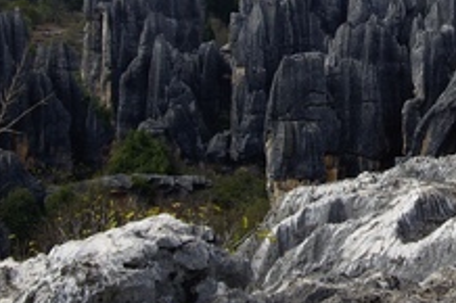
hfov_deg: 11.0
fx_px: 2354
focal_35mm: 186
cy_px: -36
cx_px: 423
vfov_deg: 7.3
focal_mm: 13.7
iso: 64
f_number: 3.8
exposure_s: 1/400
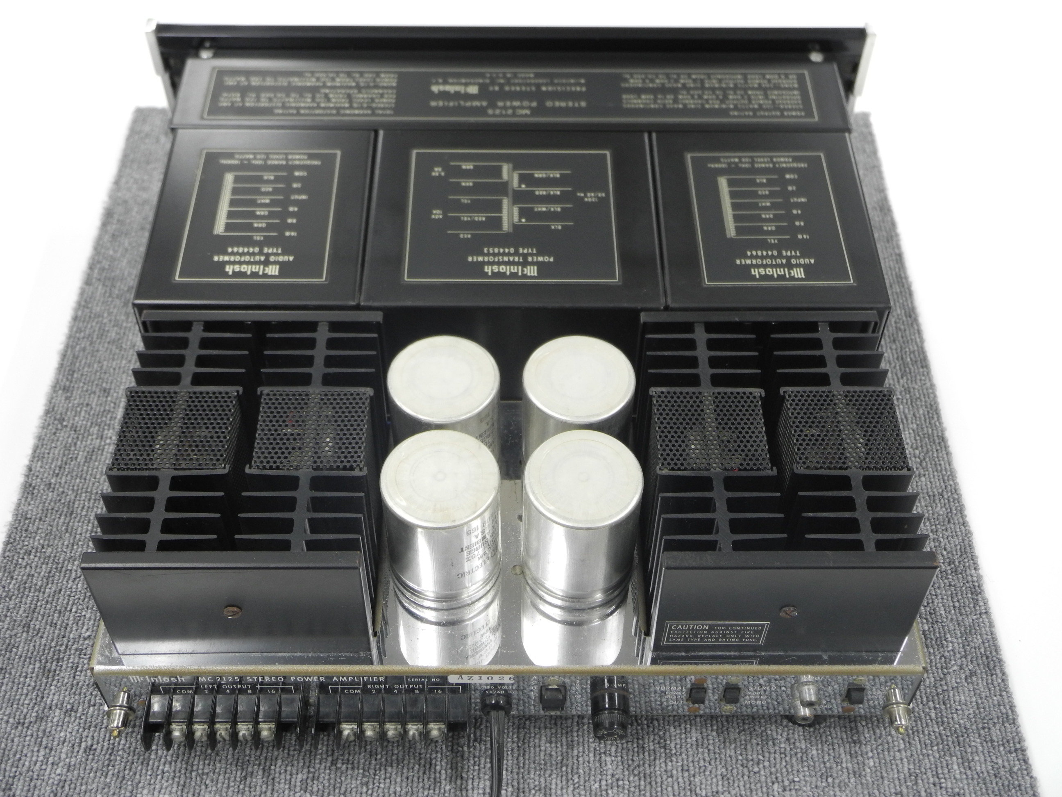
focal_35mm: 45
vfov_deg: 32.2
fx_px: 1381
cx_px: 531
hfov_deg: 42.1
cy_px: 398
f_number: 3.2
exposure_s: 1/30
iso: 220
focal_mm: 9.7
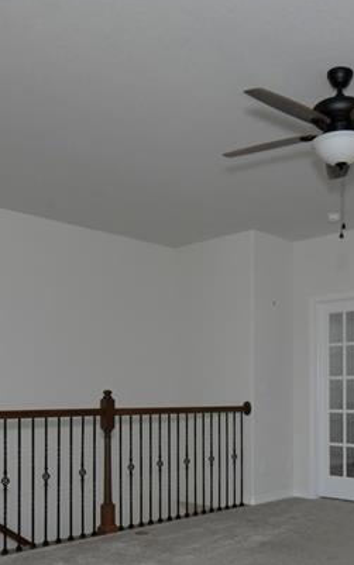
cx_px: 271
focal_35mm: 39
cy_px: 396
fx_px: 601
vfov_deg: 49.1
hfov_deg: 32.1
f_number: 11
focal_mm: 15
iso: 2000
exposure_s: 1/160
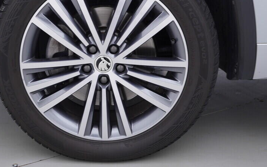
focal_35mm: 53
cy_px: 64
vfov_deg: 24.4
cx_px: 104
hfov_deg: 38.0
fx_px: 386
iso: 125
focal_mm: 24
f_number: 3.5
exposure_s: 1/60
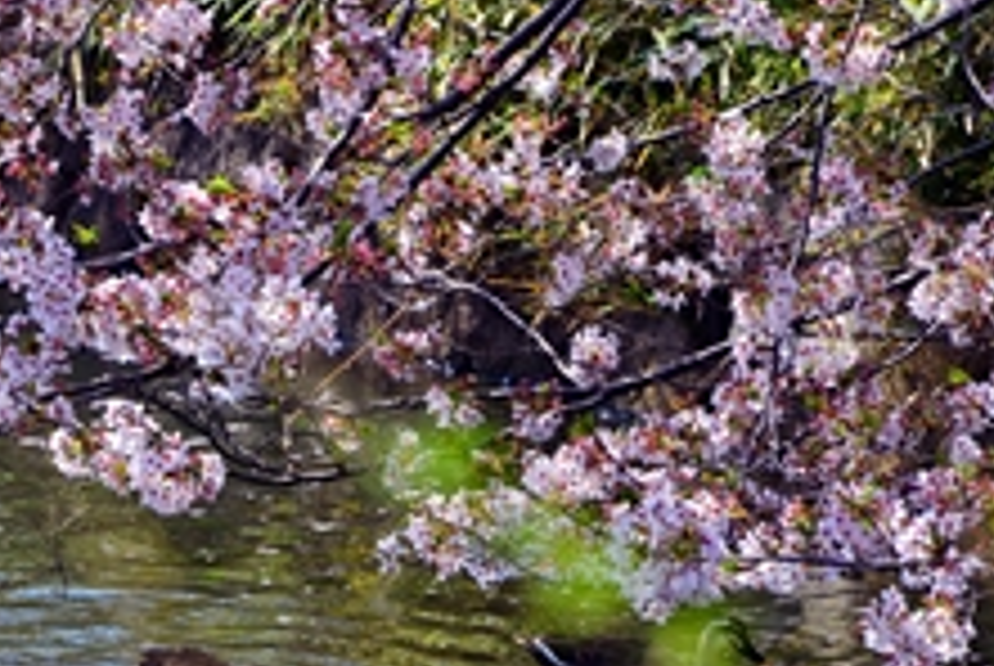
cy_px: 263
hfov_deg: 3.8
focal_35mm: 542
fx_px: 14985
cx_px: 162
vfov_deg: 2.5
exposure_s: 1/500
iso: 400
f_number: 11
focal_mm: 300
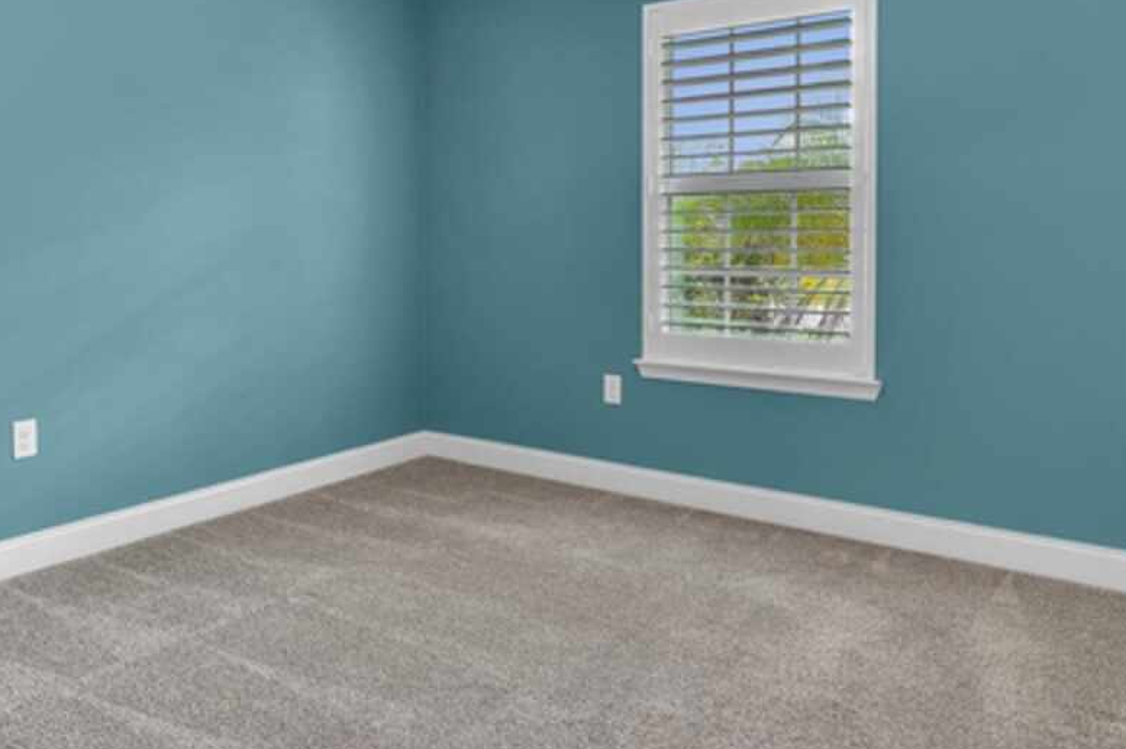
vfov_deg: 44.9
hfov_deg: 64.6
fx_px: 875
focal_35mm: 28
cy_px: 193
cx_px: 426
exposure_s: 1.3
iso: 100
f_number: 8
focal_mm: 17
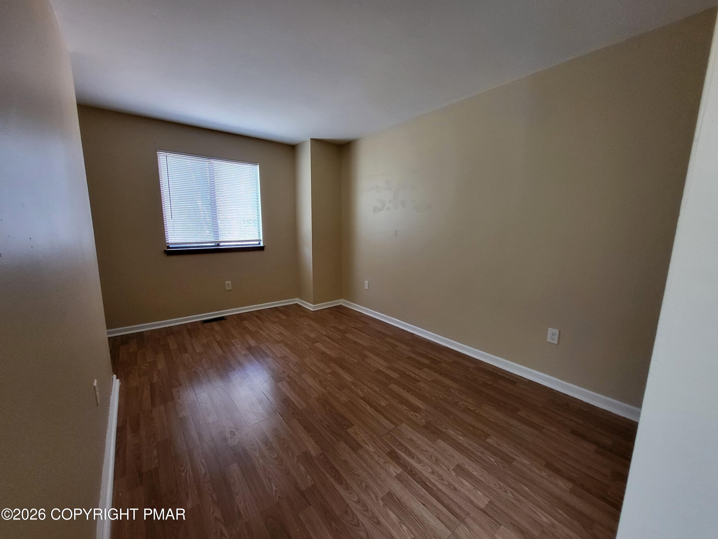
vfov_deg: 89.9
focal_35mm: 13
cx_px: 359
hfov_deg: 106.2
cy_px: 270
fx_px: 270
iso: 400
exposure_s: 1/40
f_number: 2.2
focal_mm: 1.74
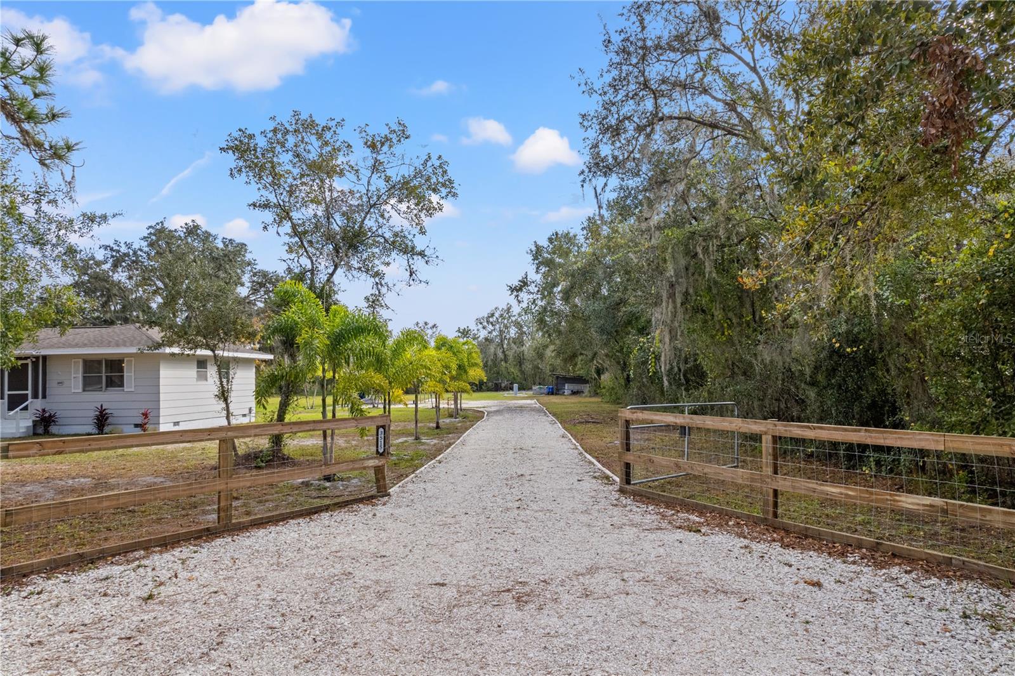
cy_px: 338
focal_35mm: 22
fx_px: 620
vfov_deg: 57.2
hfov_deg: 78.6
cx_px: 508
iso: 110
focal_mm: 8.38
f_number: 2.8
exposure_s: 1/80
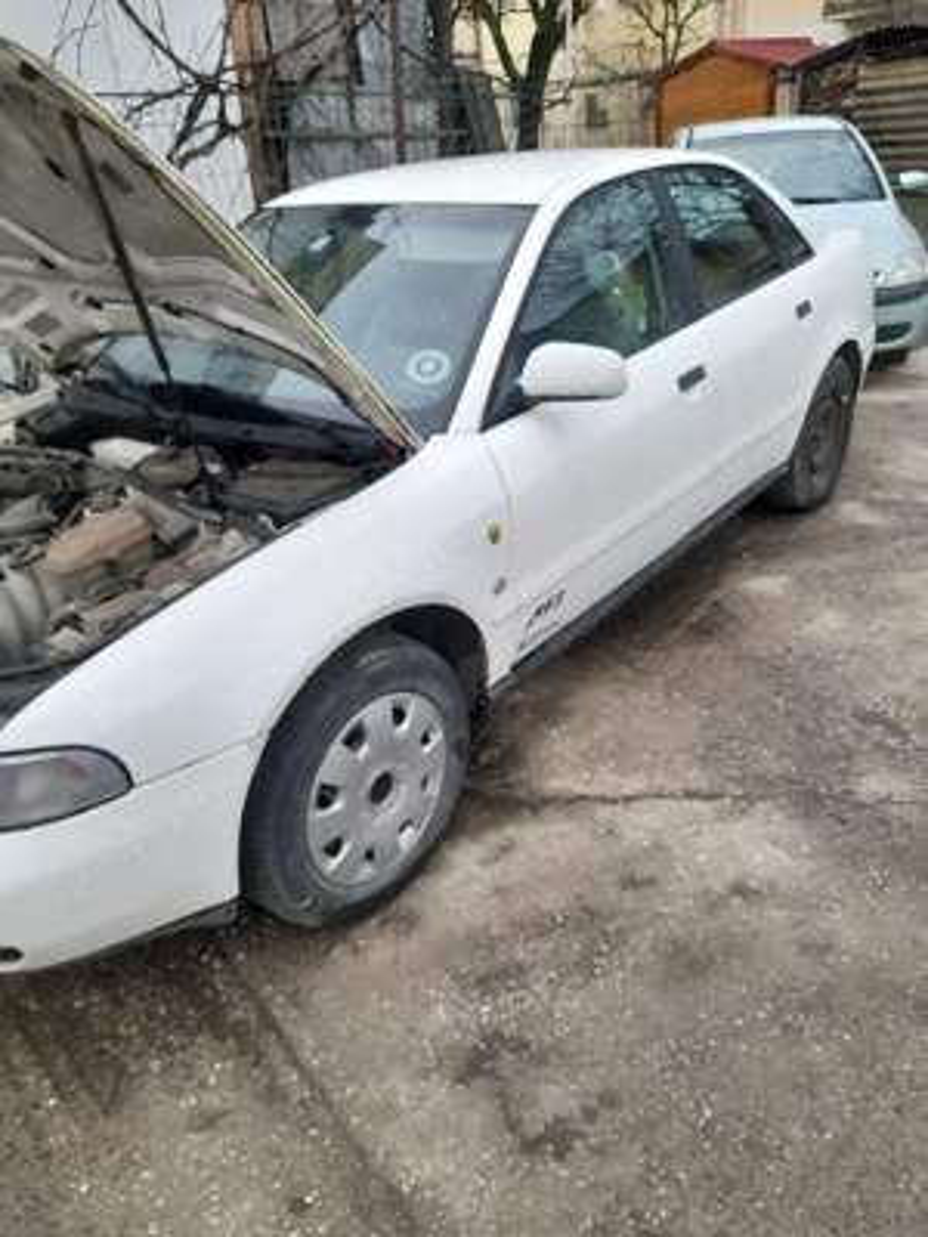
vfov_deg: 69.4
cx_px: 464
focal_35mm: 25
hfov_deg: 54.9
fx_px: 894
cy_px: 618
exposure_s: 1/100
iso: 25
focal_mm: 4.6
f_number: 2
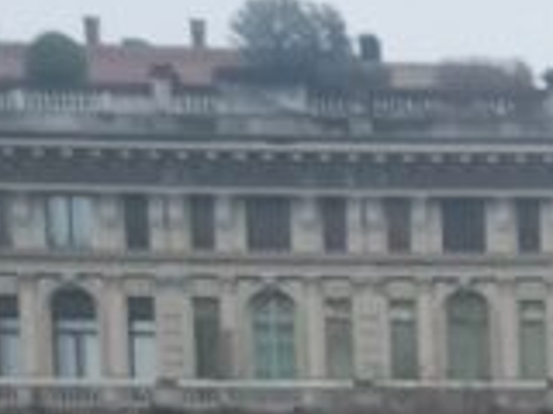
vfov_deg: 7.8
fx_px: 2812
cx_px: 1331
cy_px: 990
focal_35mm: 176
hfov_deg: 9.9
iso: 500
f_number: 1.8
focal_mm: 5.4
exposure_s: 1/40
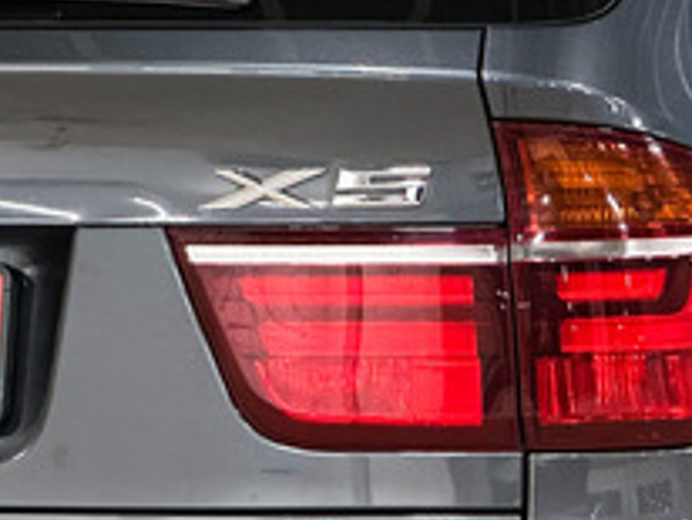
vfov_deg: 6.6
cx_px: 840
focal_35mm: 224
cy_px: 587
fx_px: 4483
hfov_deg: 8.7
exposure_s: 1/35
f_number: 2.8
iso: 640
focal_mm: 9
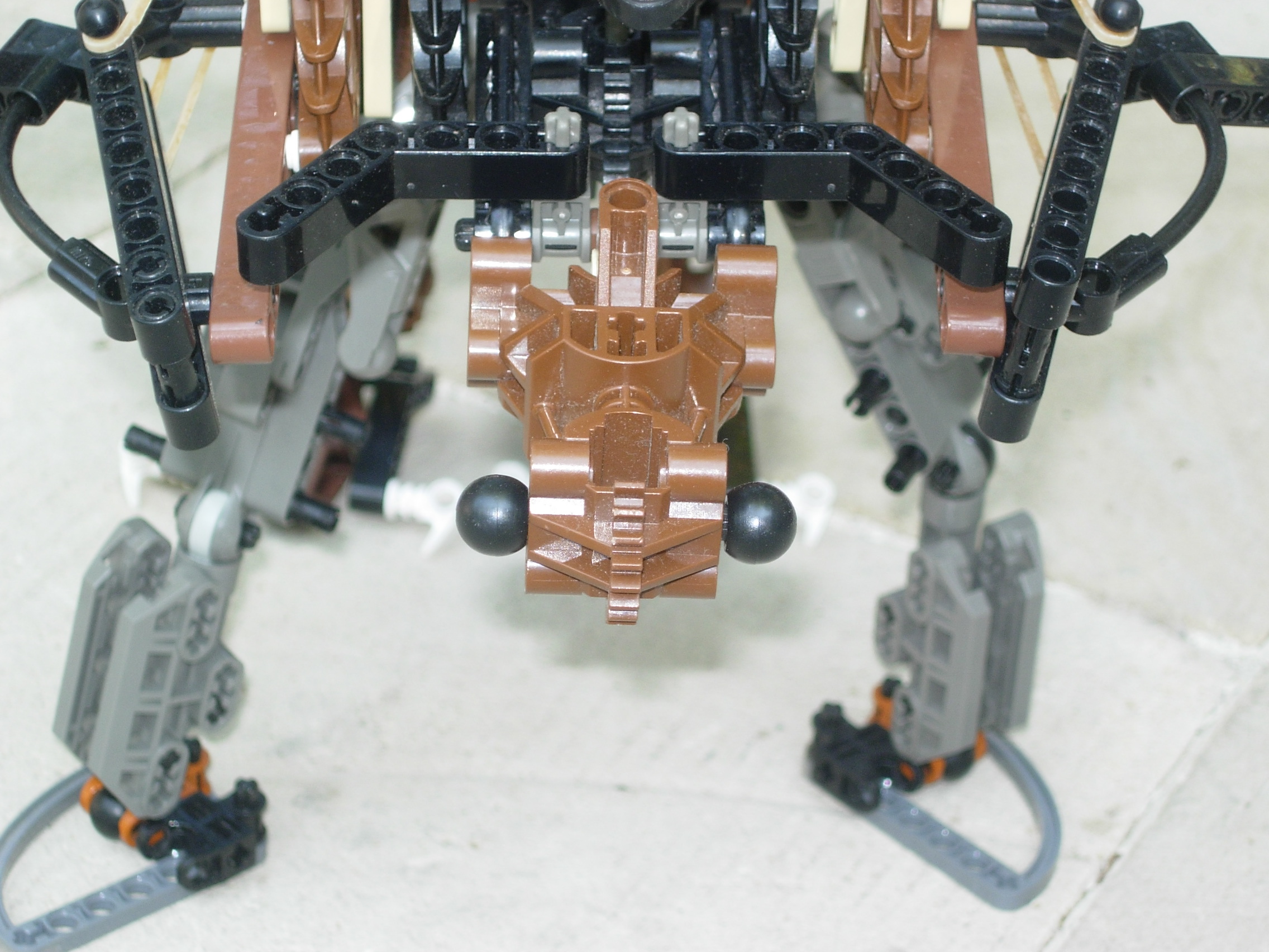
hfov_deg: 17.4
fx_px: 4143
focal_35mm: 113
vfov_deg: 13.1
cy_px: 476
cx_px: 634
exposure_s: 1/32
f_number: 4.9
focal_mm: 23.4
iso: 79
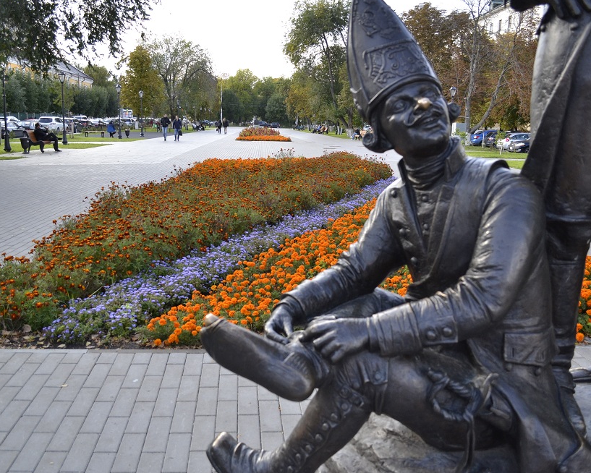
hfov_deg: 57.2
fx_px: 542
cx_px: 286
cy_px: 234
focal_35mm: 31
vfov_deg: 47.1
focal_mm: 18
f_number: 3.5
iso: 400
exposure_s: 1/640
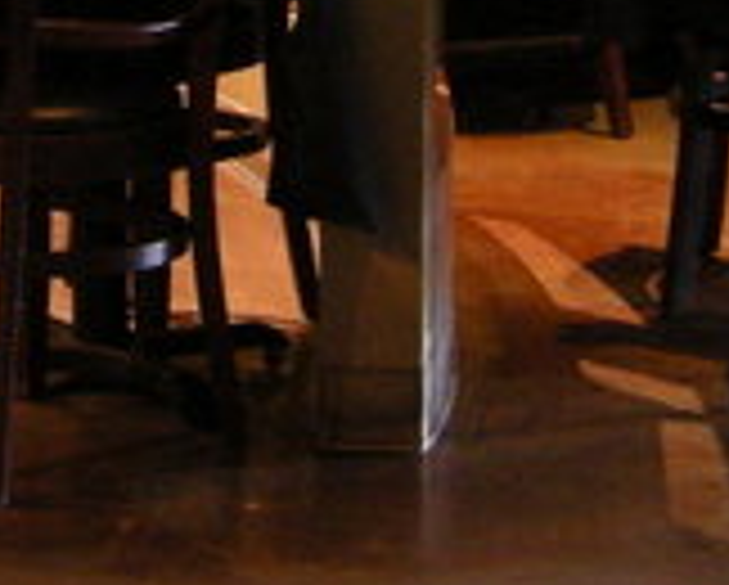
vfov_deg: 7.2
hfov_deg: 9.1
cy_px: -364
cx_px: 0
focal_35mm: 211
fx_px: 4558
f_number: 3.8
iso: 200
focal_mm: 7.5
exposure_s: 2
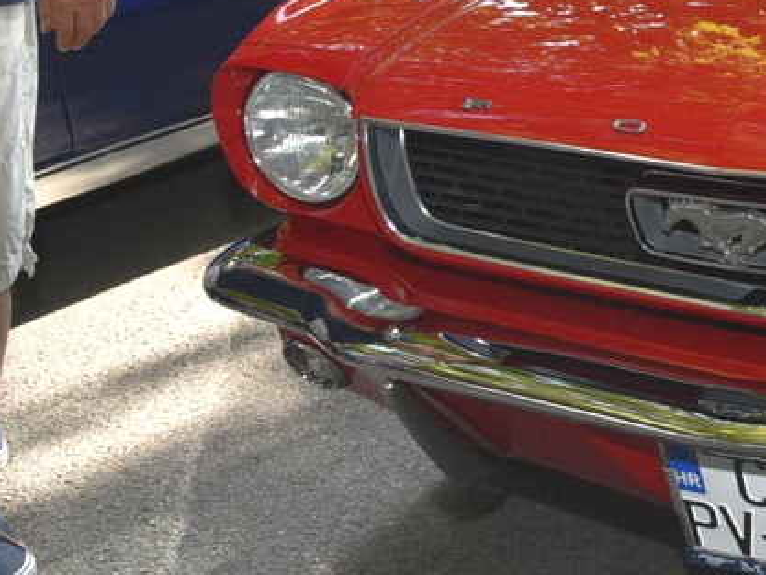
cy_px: -53
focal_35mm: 84
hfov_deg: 19.5
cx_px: 1233
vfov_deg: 17.0
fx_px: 1859
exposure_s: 1/200
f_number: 7.1
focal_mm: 27
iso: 400
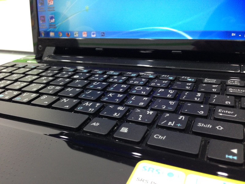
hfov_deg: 55.4
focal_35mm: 33
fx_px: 234
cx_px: 122
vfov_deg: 42.9
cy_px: 92
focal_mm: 4.12
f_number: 2.4
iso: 125
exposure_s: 1/20
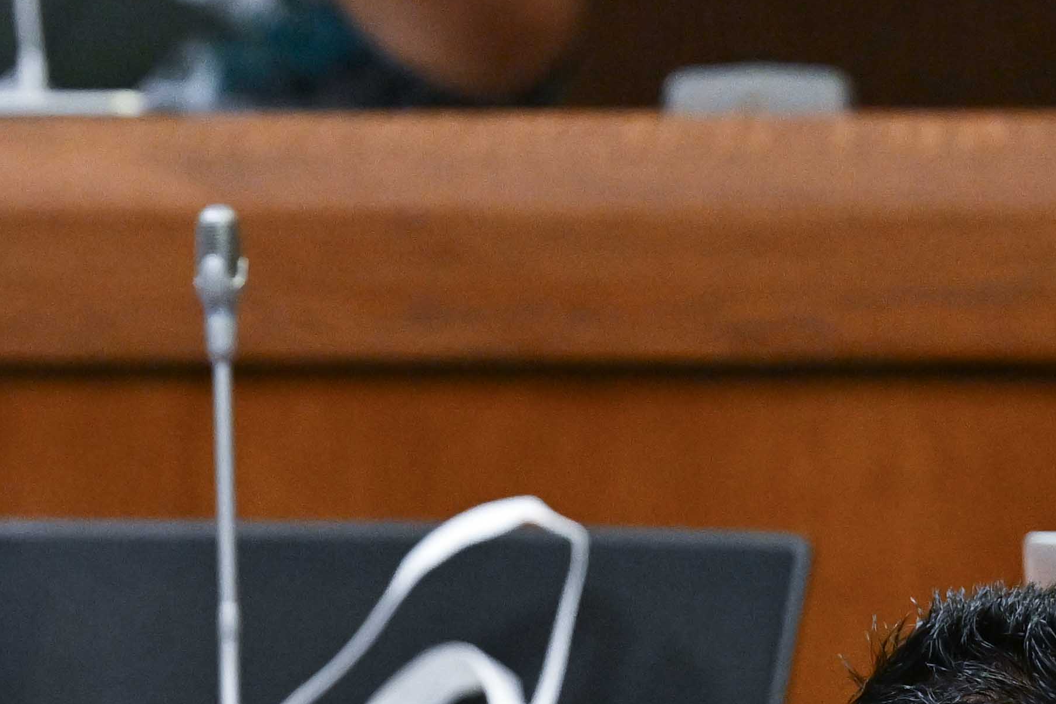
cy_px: 915
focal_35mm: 413
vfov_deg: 3.3
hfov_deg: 5.0
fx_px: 12113
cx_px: -339
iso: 2000
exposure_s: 1/125
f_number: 2.8
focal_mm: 90
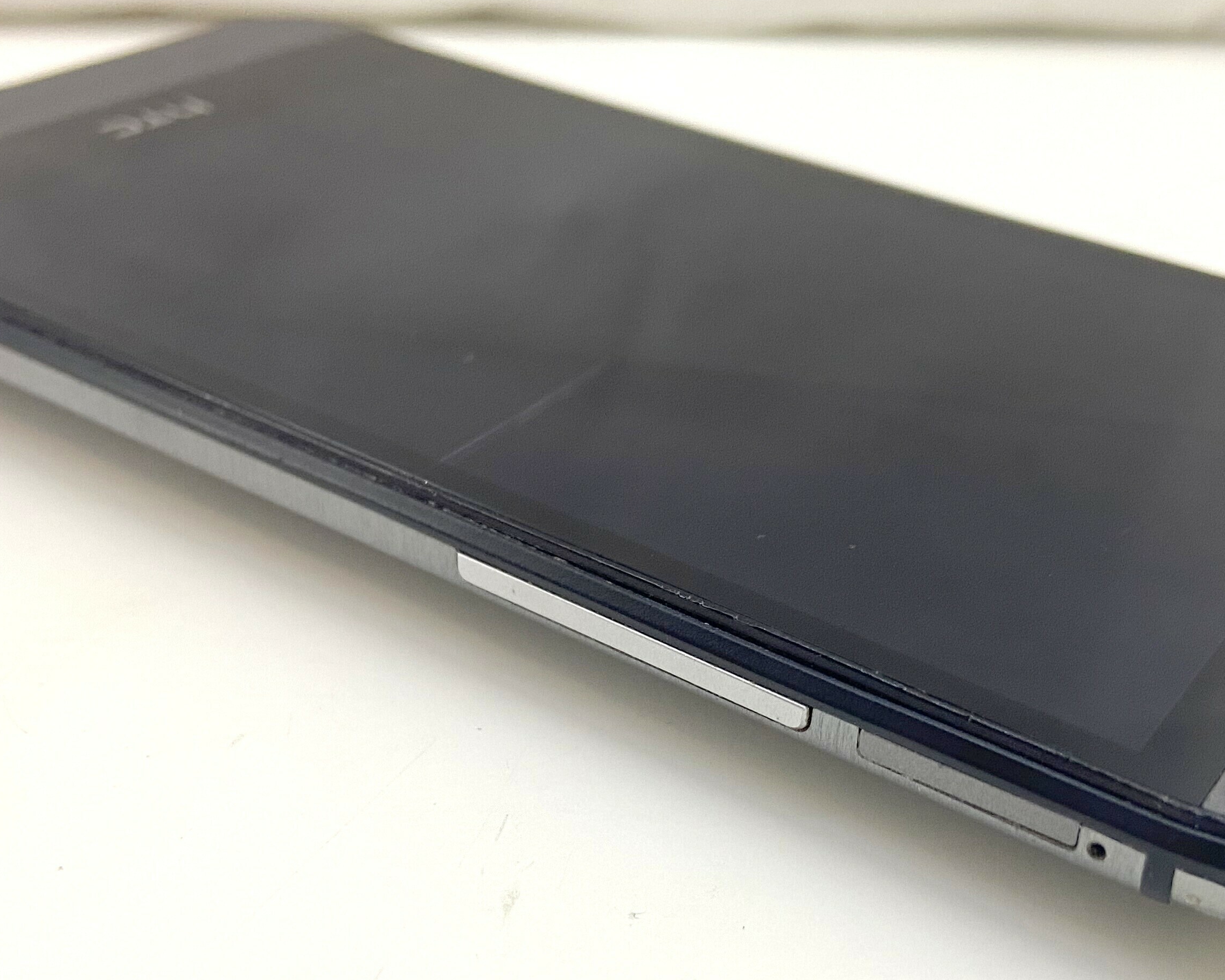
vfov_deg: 33.4
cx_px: 779
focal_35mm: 45
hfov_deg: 40.8
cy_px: 531
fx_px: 1631
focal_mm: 4.25
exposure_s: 1/50
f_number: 1.8
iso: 100
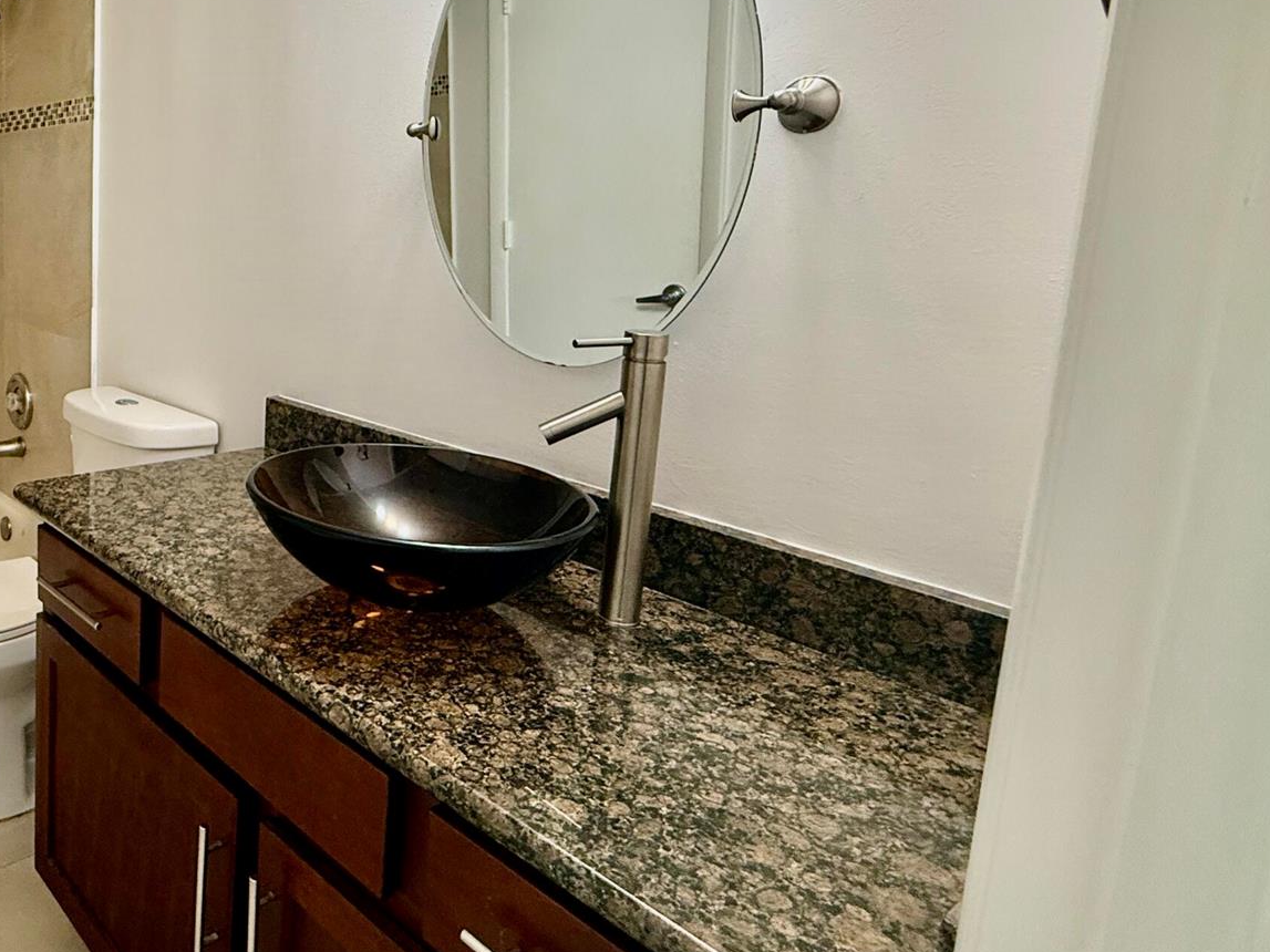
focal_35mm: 25
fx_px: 917
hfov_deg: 60.5
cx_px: 165
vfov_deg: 54.0
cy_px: 338
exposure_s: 1/60
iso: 200
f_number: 2.2
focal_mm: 2.22
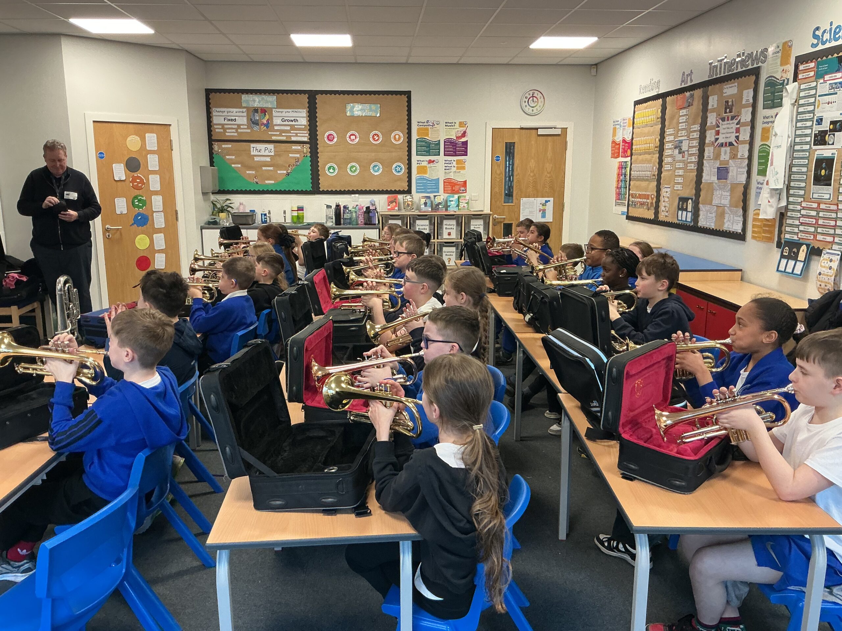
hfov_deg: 61.7
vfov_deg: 48.2
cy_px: 316
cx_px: 421
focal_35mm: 29
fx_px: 705
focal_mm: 3
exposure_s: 1/60
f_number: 1.8
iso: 125
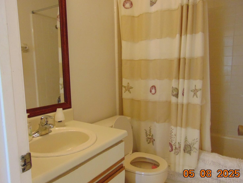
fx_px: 190
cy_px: 95
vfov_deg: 51.3
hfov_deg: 65.3
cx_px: 124
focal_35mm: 27
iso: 400
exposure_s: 1/30
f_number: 3
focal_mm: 4.5
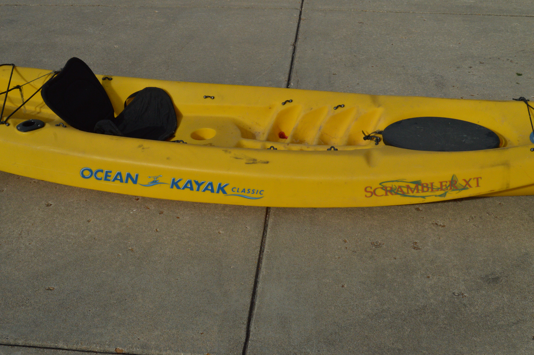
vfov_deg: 29.8
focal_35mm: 45
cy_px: 178
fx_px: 667
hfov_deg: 43.6
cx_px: 267
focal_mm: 30
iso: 800
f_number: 16
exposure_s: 1/1000
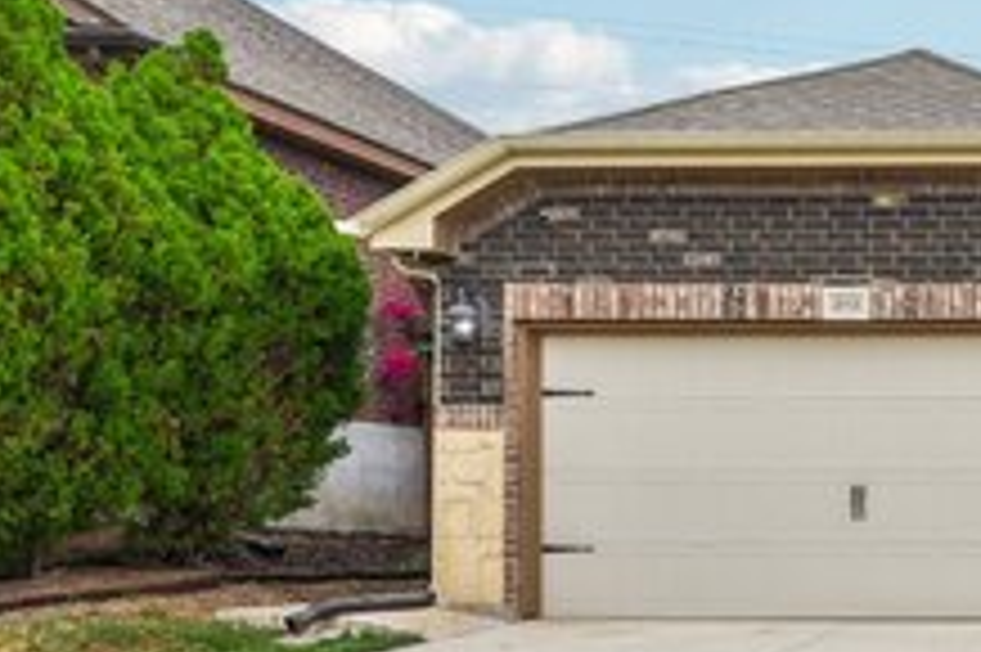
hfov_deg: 29.4
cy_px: 187
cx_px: 1364
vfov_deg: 26.7
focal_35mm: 50
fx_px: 1361
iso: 400
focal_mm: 17
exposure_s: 1/200
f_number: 8
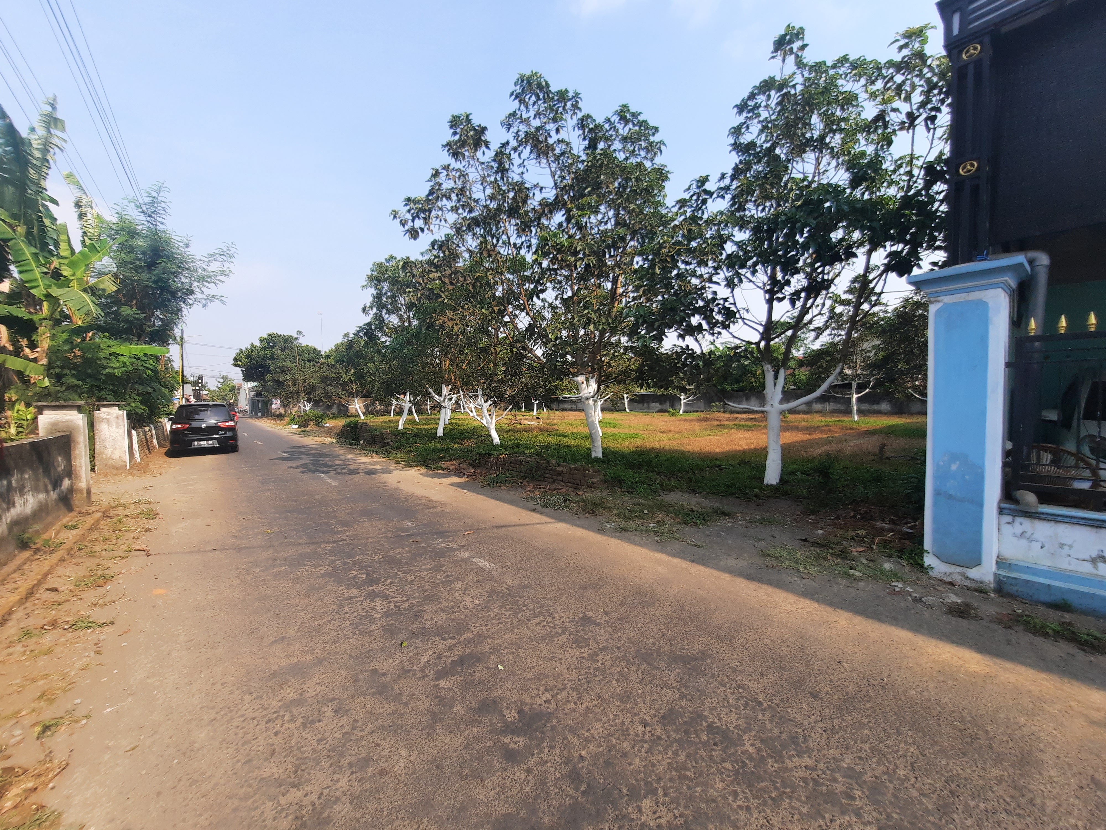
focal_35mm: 13
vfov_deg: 89.9
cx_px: 553
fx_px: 415
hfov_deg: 106.2
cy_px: 415
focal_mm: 1.74
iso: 40
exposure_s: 1/755
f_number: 2.2
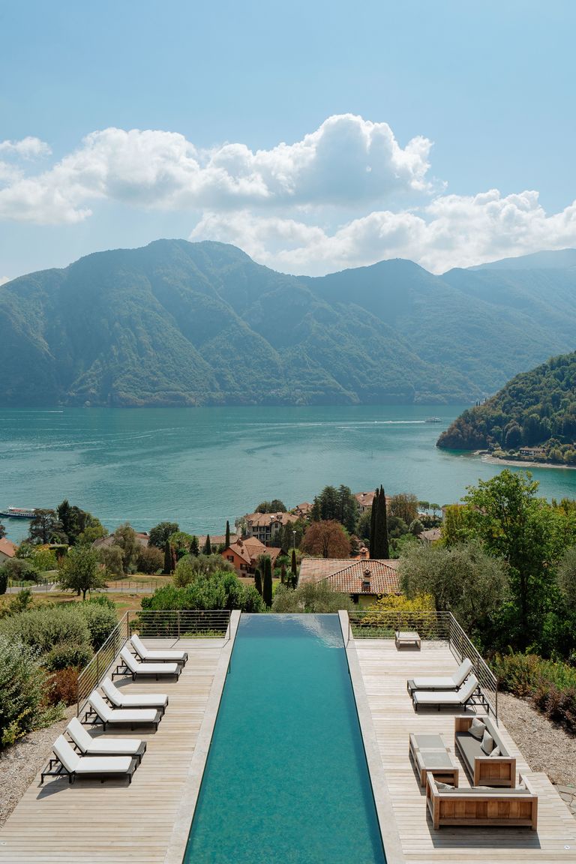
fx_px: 672
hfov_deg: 46.4
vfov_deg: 65.5
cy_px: 432
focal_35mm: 28
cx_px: 288
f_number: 9
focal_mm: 28
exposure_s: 1/640
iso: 160
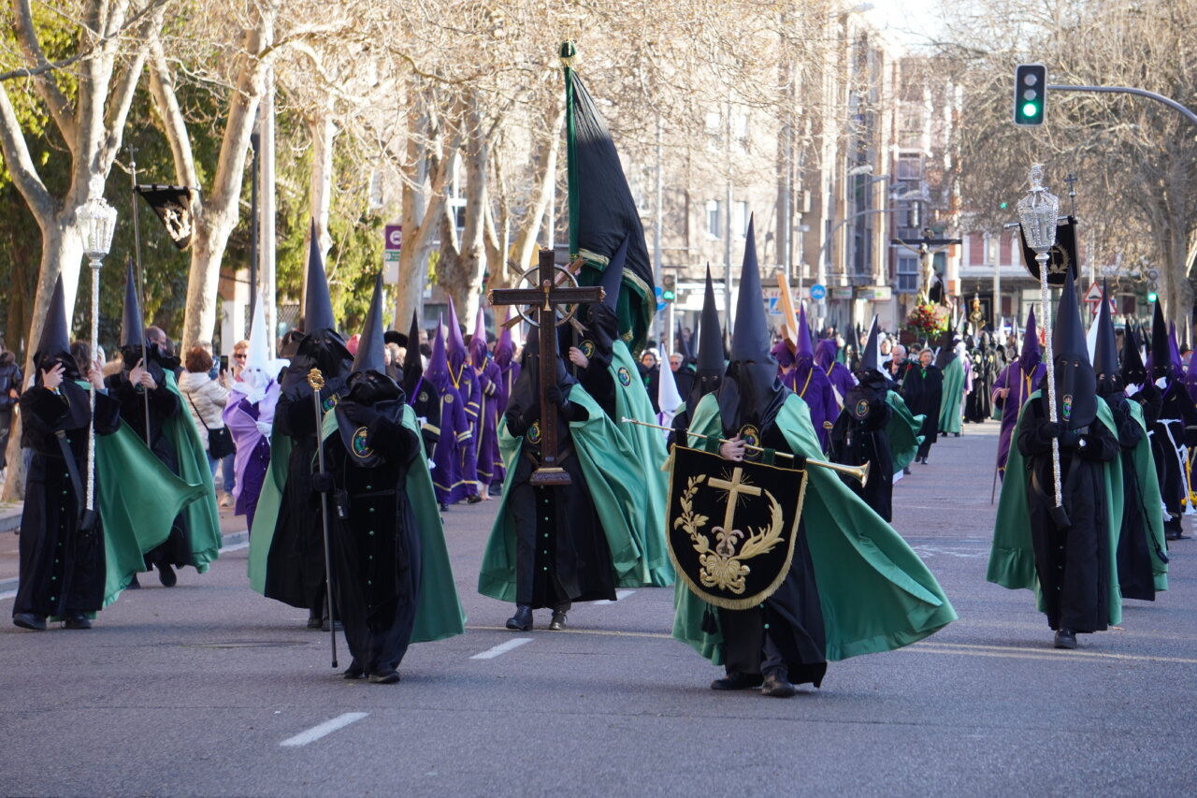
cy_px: 399
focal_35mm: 160
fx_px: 5336
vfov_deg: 8.6
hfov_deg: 12.8
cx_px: 598
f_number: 5.6
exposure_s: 1/200
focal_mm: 107
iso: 400
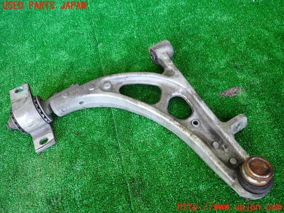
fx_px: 205
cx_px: 142
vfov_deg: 54.9
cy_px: 106
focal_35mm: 25
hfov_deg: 69.4
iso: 200
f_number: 2
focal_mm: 4.5
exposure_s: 1/60
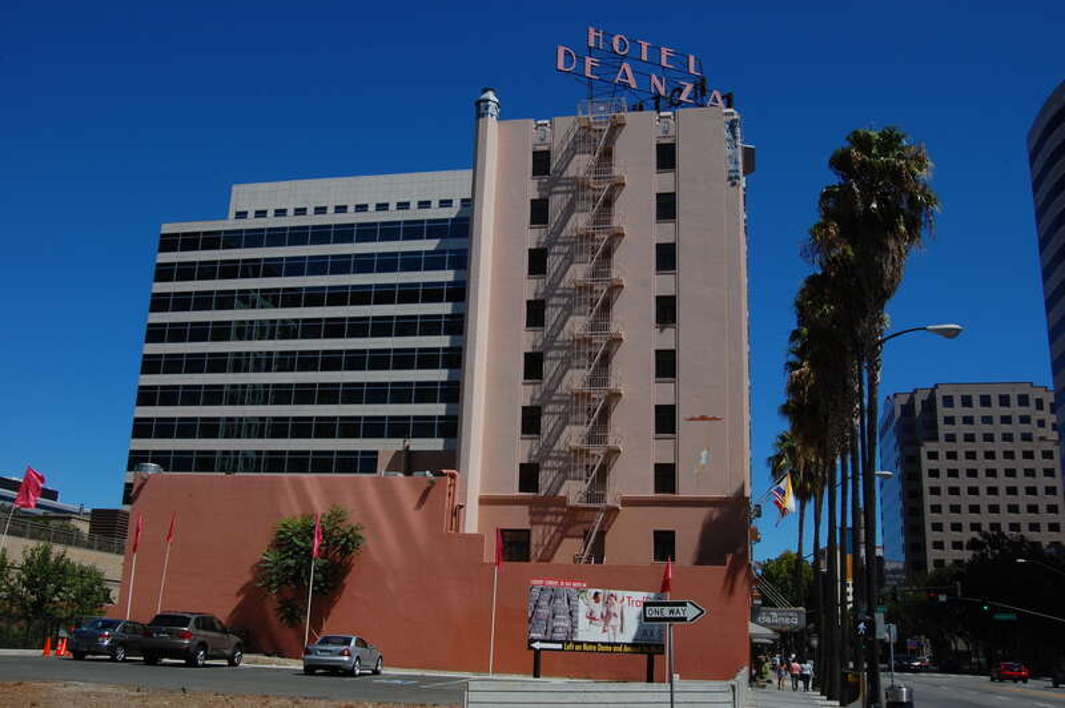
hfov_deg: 55.1
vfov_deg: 38.3
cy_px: 354
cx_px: 532
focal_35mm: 34
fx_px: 1020
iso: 200
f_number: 16
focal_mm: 23
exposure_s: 1/160
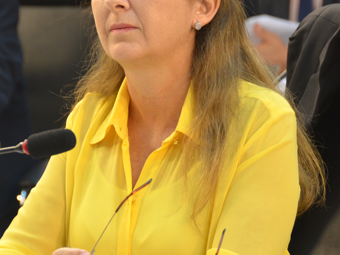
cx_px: 176
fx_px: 3133
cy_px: 97
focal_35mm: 319
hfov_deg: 6.2
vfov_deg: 4.7
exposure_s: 1/60
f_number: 5.3
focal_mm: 120
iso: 800
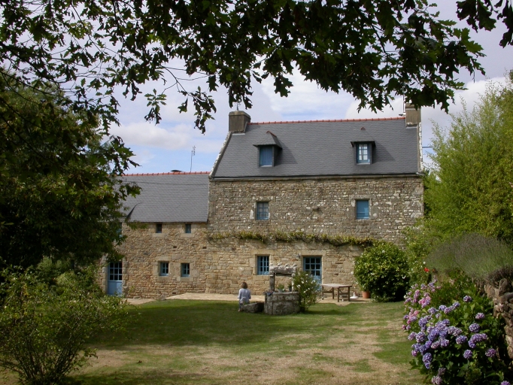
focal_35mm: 38
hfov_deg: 49.0
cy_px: 192
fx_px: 563
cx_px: 256
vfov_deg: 37.7
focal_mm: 7.85
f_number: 7.5
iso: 100
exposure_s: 1/342
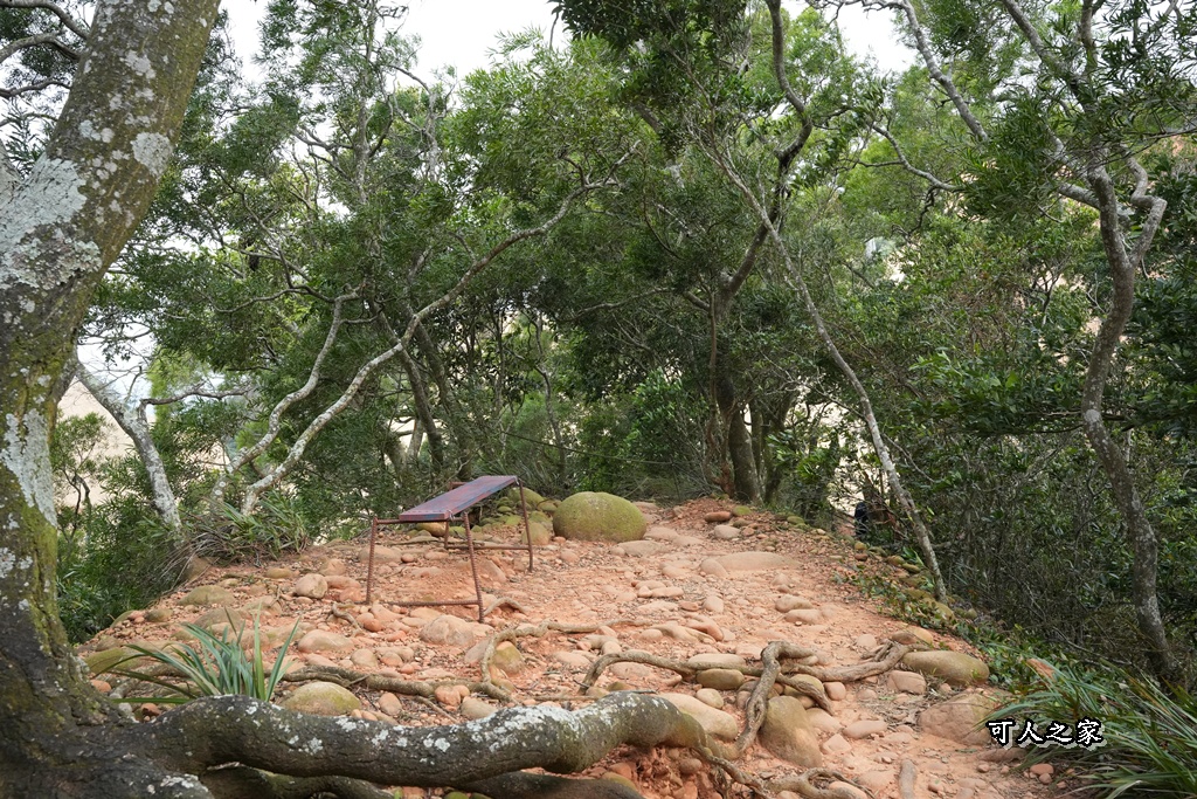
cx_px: 598
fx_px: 981
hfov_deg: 62.8
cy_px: 400
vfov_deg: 44.3
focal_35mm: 30
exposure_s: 1/800
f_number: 8
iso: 2500
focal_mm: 29.5
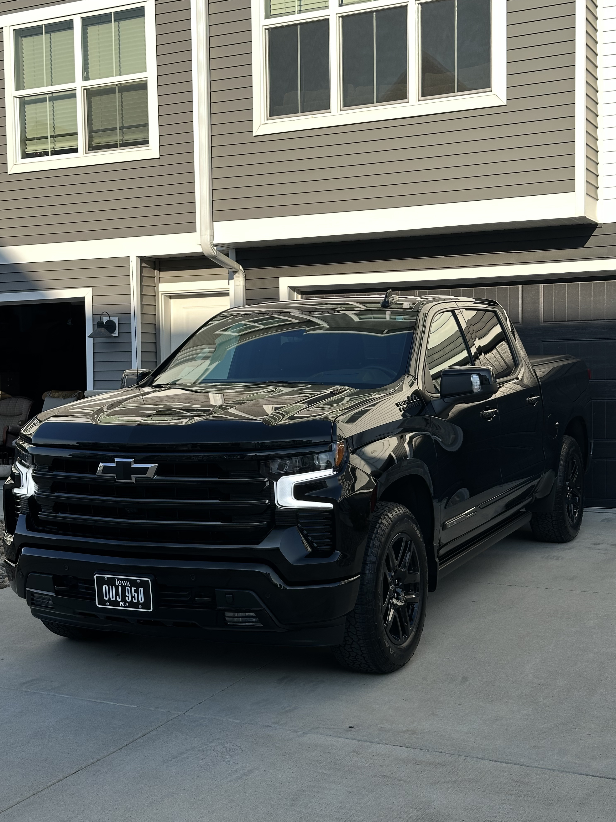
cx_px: 304
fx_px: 1163
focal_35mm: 49
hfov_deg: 29.7
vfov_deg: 38.9
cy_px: 405
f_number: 1.78
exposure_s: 1/990
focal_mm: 6.86
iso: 64
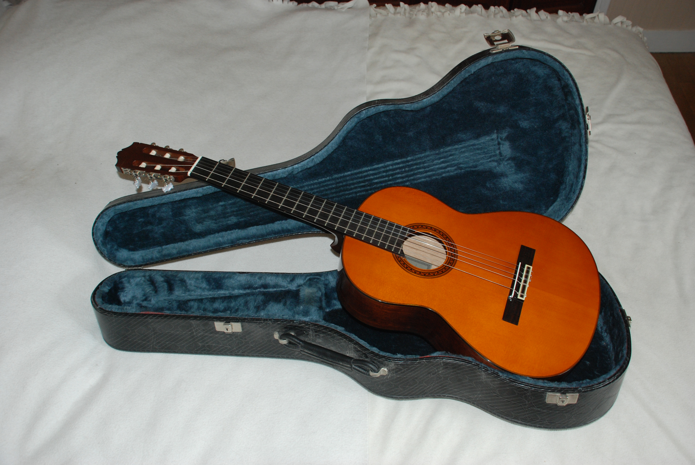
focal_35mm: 33
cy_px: 232
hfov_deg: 57.2
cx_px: 348
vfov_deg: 40.1
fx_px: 638
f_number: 4
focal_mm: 22
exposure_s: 1/60
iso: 400
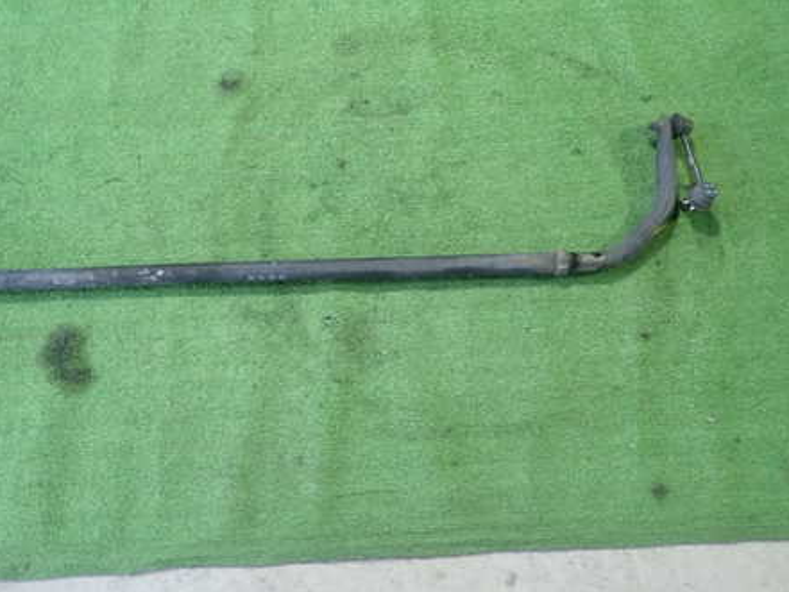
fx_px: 775
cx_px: 301
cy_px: 241
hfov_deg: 53.4
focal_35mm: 34
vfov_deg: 41.6
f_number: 2
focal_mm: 4.5
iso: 200
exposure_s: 1/50
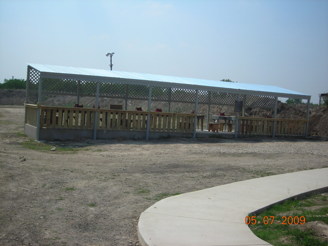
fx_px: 445
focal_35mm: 47
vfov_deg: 30.9
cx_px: 164
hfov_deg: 40.4
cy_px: 123
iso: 50
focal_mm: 7.8
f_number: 6.9
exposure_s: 1/300
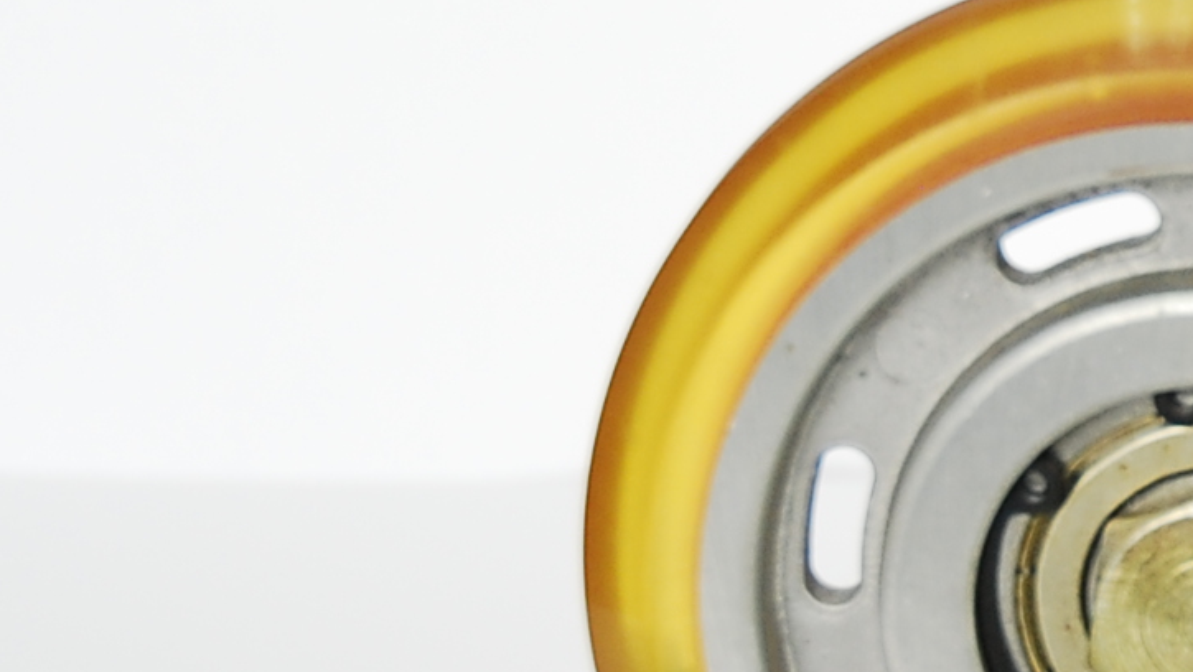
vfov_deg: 5.7
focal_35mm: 214
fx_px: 6773
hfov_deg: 9.7
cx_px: 1949
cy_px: 598
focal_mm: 34
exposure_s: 1/60
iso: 200
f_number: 4.2
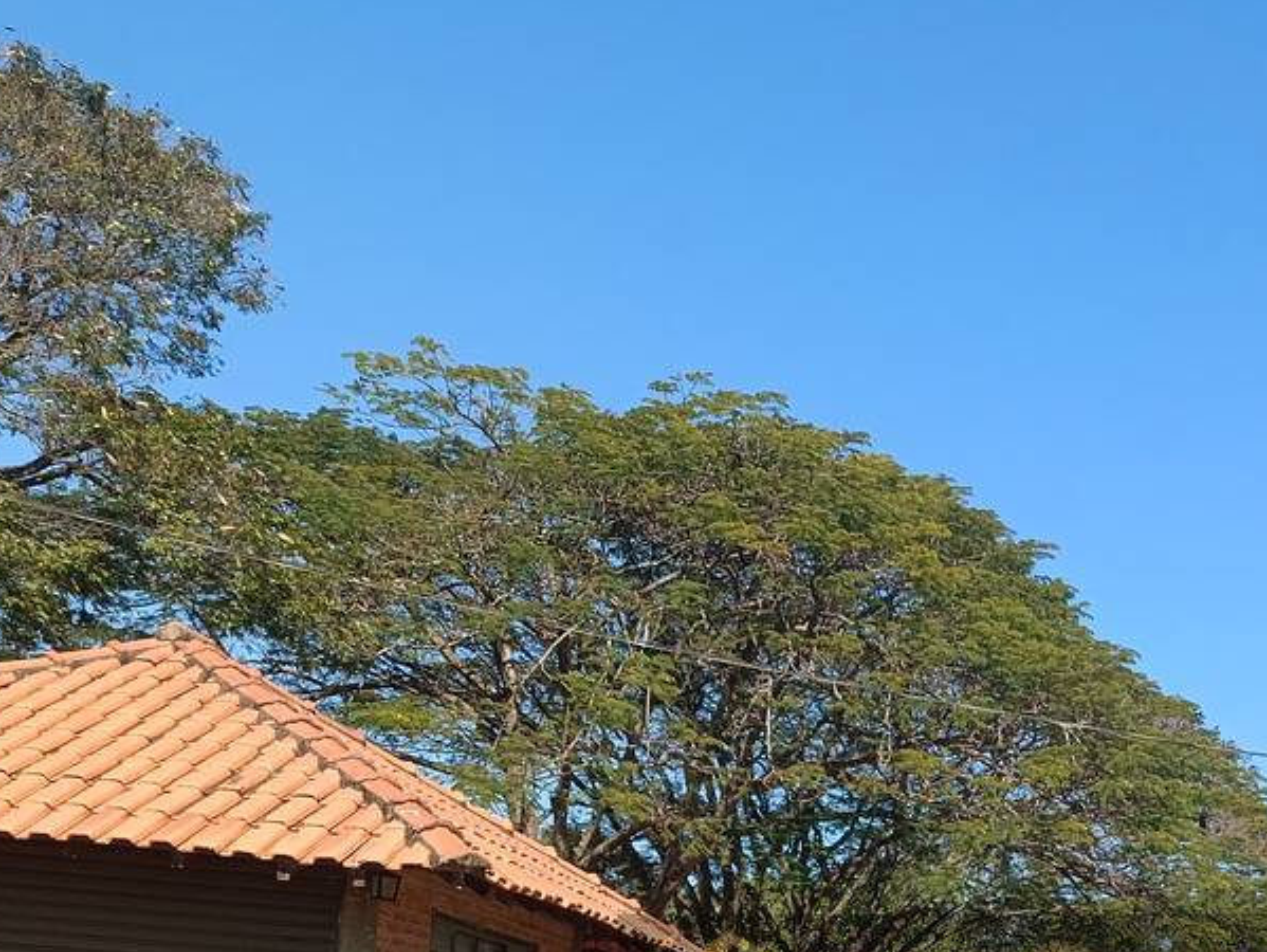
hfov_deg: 31.5
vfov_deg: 23.1
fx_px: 2197
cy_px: 1032
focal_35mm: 60
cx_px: 981
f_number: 1.7
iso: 50
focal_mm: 4.71
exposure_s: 1/388
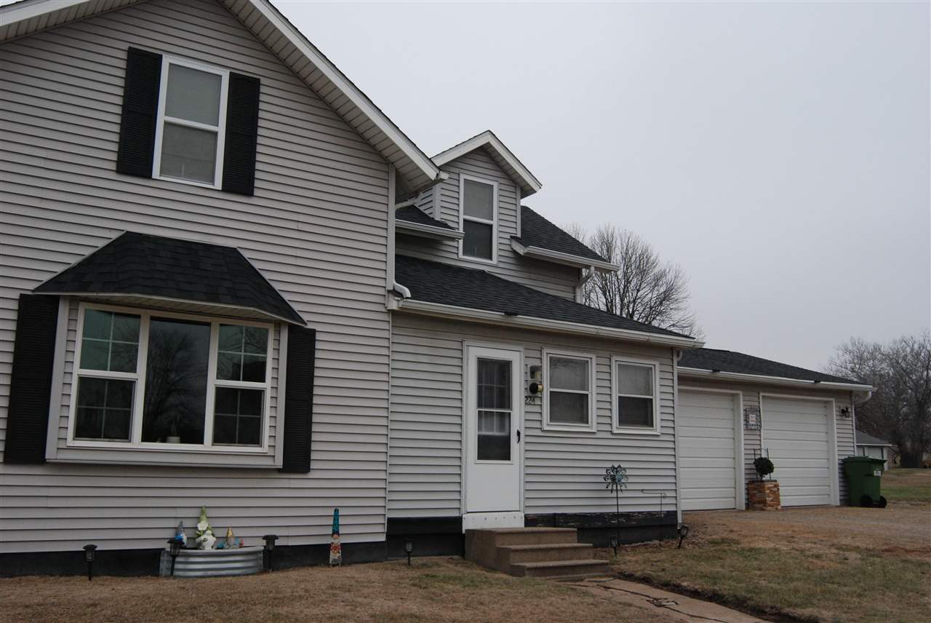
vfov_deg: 41.8
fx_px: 815
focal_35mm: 32
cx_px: 466
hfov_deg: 59.4
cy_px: 312
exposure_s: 1/250
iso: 800
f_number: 8
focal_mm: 21
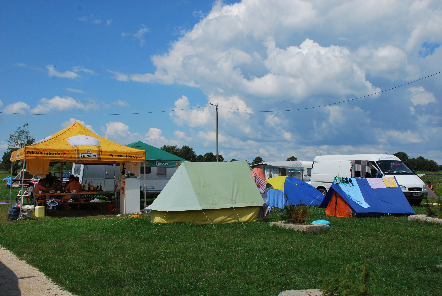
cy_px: 148
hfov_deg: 46.3
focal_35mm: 42
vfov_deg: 32.0
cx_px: 221
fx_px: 516
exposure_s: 1/400
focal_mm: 28
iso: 200
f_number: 10
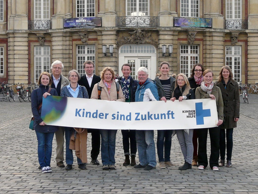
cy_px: 76
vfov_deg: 20.1
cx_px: 139
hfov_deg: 26.7
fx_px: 544
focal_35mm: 73
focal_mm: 7.5
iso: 100
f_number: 4
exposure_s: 1/160
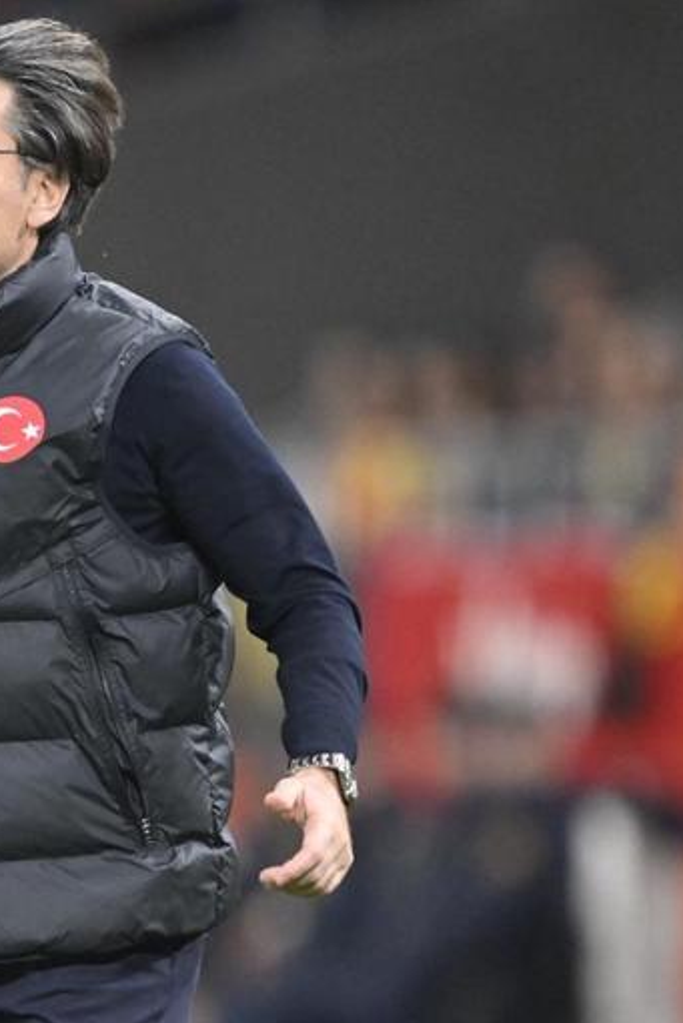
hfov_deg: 1.6
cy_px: 512
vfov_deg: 2.4
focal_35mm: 844
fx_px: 24001
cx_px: -42
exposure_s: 1/800
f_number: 4
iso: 4000
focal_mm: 560
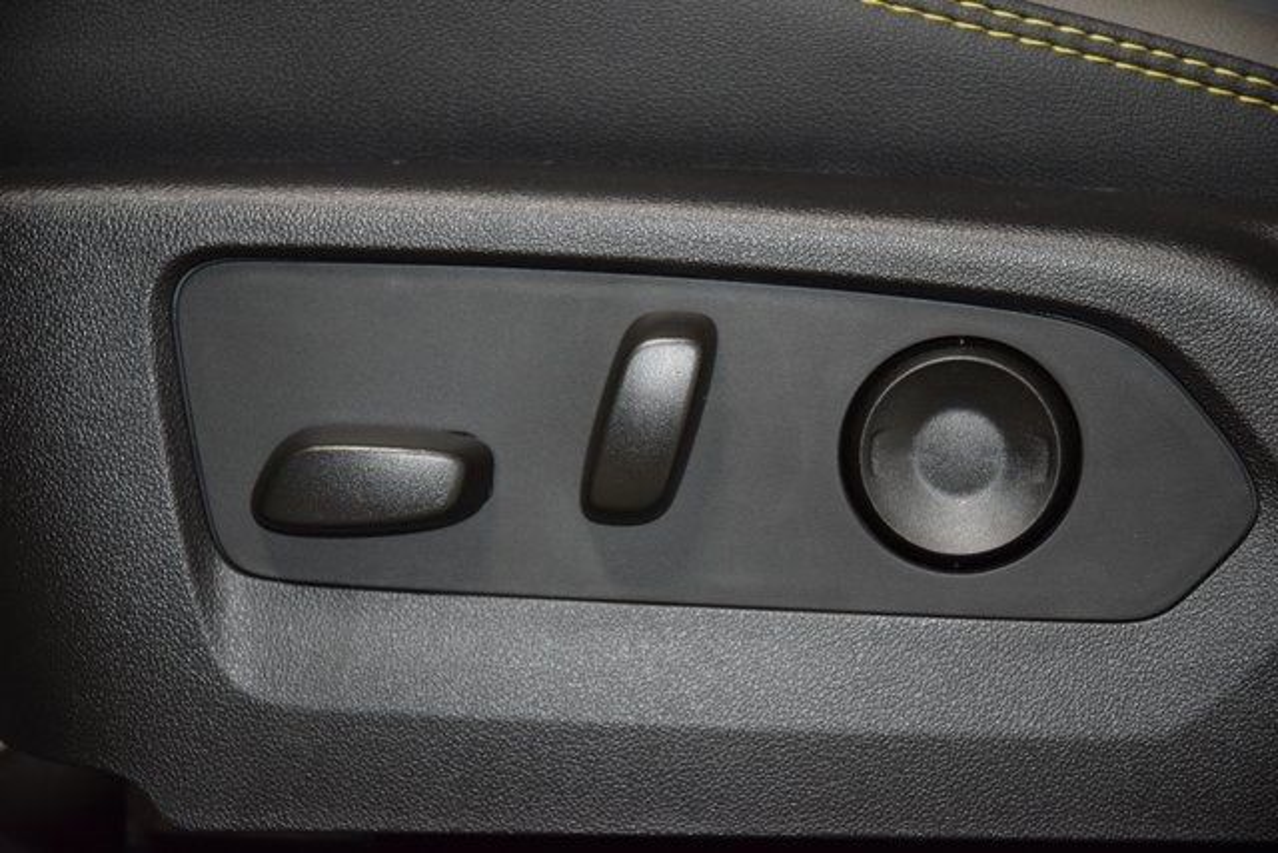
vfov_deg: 13.0
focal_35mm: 105
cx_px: 639
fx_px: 3728
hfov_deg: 19.5
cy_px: 426
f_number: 4.5
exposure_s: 1/40
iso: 1400
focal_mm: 70
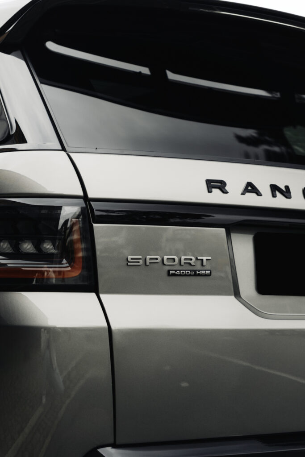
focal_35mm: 68
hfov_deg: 20.0
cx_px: 152
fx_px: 864
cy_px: 228
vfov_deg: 29.7
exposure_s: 1/160
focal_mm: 45.9
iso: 125
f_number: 3.2
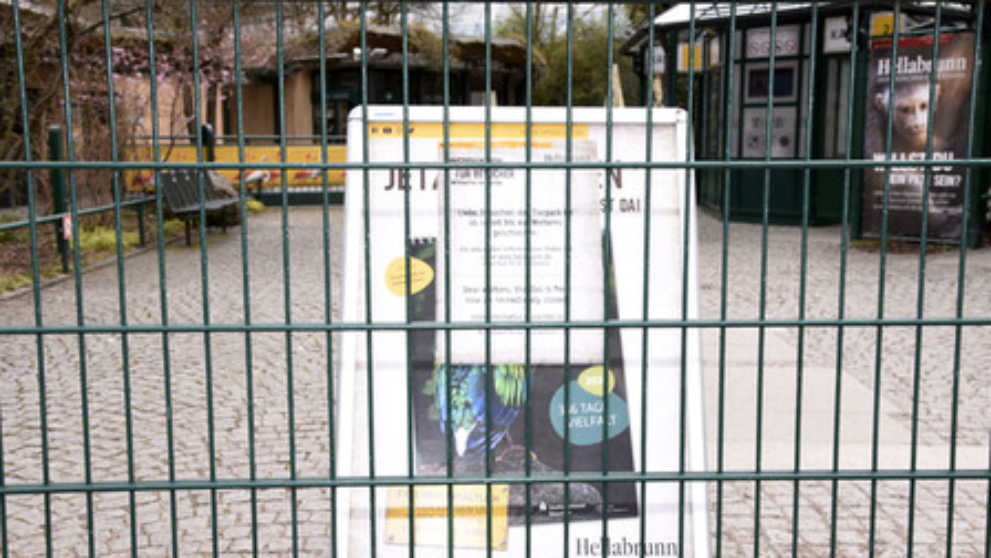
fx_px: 1051
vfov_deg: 29.7
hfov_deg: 50.5
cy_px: 286
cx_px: 497
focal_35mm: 40
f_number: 9
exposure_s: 1/160
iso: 500
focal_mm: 38
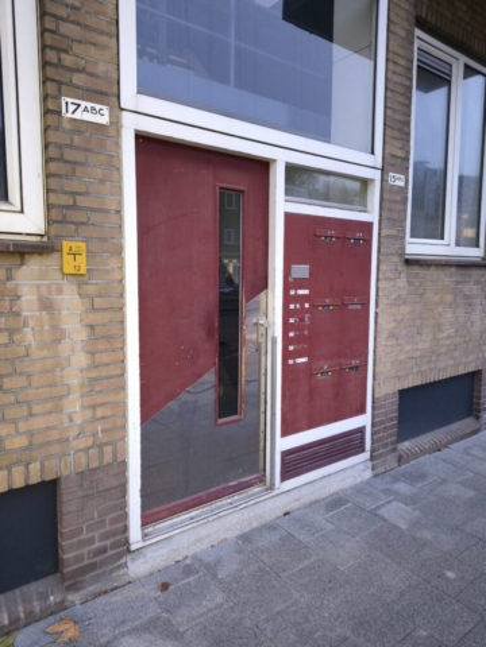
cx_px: 243
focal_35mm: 24
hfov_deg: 56.8
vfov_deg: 71.6
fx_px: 449
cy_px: 324
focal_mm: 5.56
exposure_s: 1/50
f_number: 1.8
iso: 2172
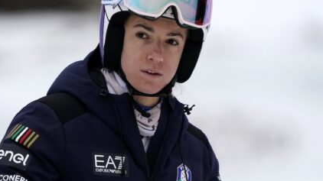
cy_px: 110
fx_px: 7397
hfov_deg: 2.5
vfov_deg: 1.4
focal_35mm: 864
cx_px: 112
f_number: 6.3
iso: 2500
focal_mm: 500
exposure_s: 1/1000
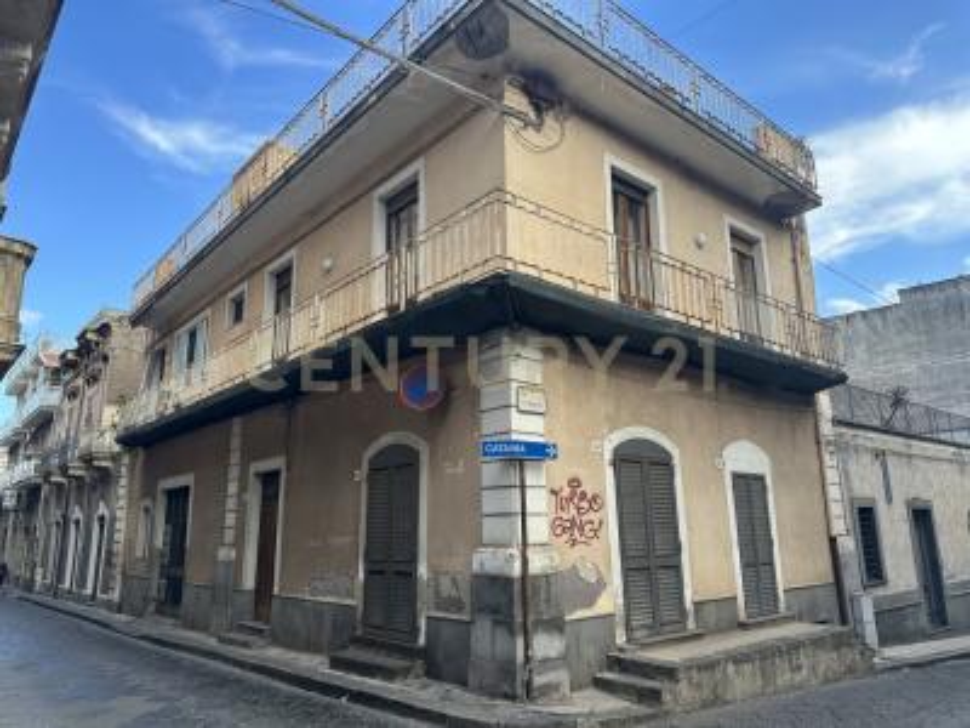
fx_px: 673
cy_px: 364
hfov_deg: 71.6
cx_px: 485
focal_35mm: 24
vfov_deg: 56.8
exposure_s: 1/843
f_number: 1.78
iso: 80
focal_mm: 6.86
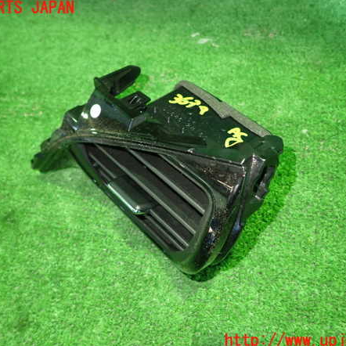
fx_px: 339
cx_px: 167
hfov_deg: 54.0
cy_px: 175
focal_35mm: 30
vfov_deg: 54.0
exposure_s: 1/30
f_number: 2
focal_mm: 4.5
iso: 640
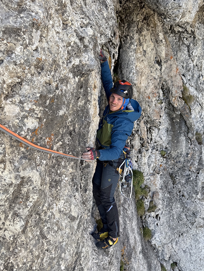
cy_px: 128
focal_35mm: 27
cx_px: 99
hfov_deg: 51.3
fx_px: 212
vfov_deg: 65.3
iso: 80
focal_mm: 6.76
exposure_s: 1/622
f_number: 1.78
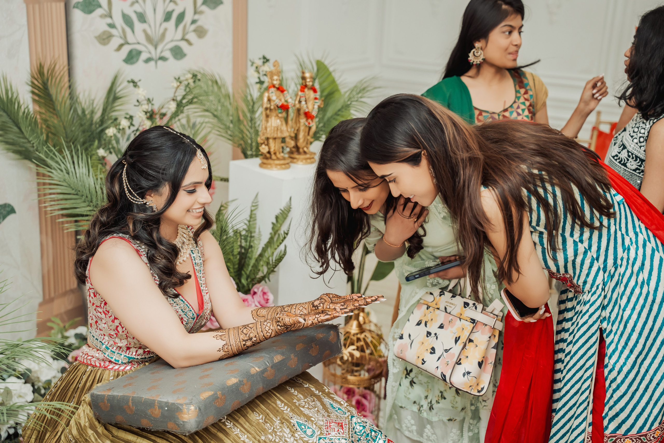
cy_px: 222
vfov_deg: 26.6
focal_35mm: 51
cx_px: 332
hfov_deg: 39.0
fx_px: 937
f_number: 3.2
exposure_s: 1/250
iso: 800
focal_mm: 50.8
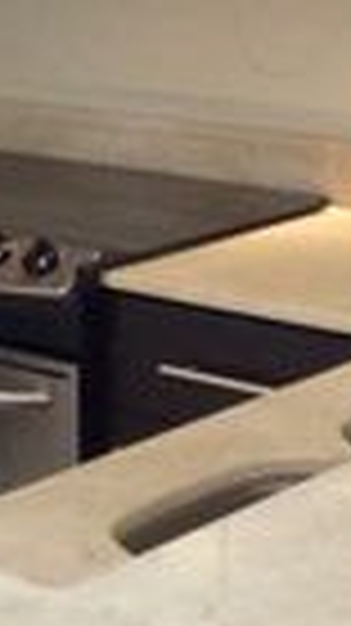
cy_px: -61
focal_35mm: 125
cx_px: -333
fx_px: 2072
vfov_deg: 16.6
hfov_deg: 9.1
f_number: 2.4
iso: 160
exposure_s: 1/24
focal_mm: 3.3
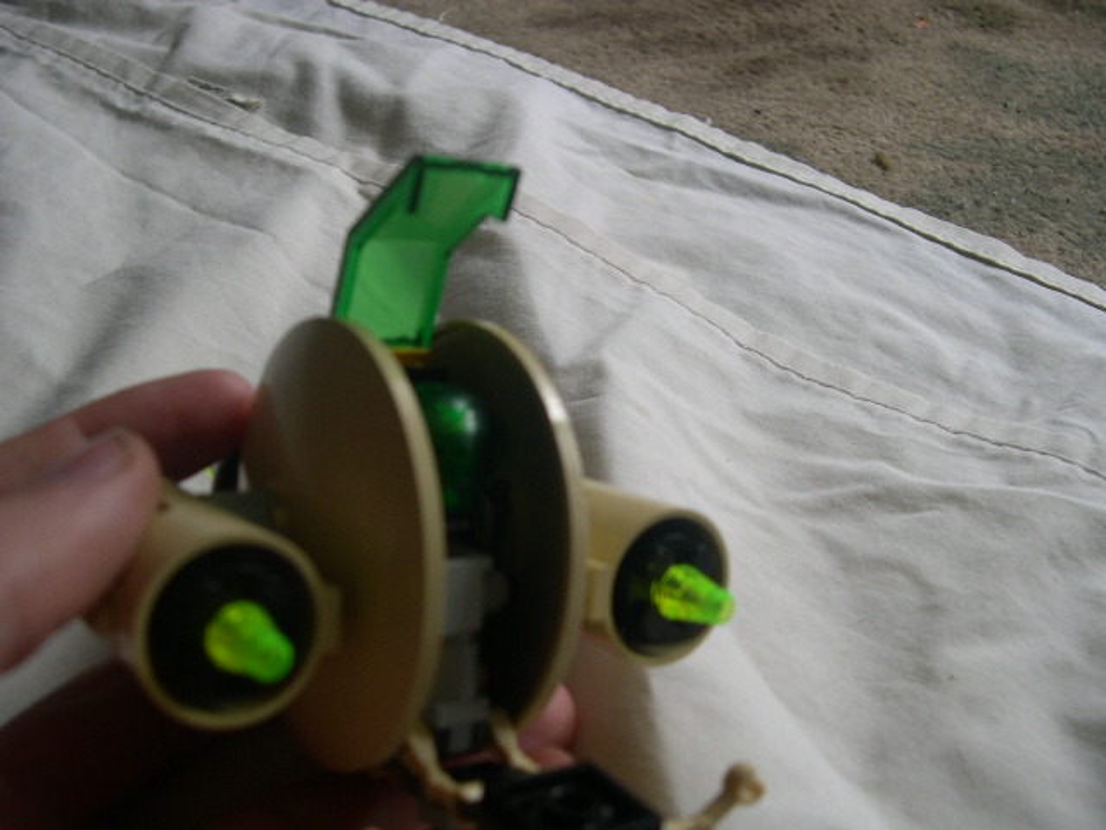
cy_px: 415
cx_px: 553
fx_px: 1214
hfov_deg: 49.0
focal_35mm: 38
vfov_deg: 37.7
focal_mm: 8
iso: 100
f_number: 2.8
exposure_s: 1/53.9
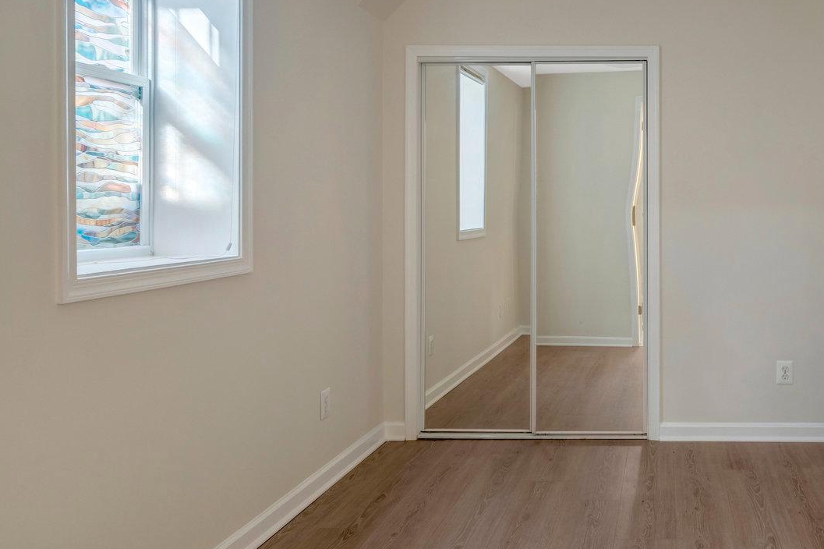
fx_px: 709
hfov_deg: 55.8
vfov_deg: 42.2
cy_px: 236
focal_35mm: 31
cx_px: 666
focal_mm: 16
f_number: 8
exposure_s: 1/20
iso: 1250
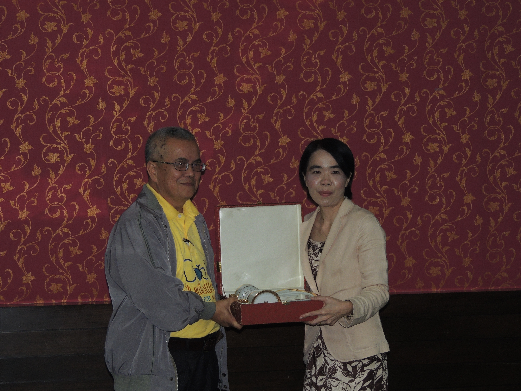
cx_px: 260
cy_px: 196
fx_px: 1580
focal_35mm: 105
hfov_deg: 18.7
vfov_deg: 14.1
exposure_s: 1/60
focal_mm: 18.7
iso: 280
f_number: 4.2
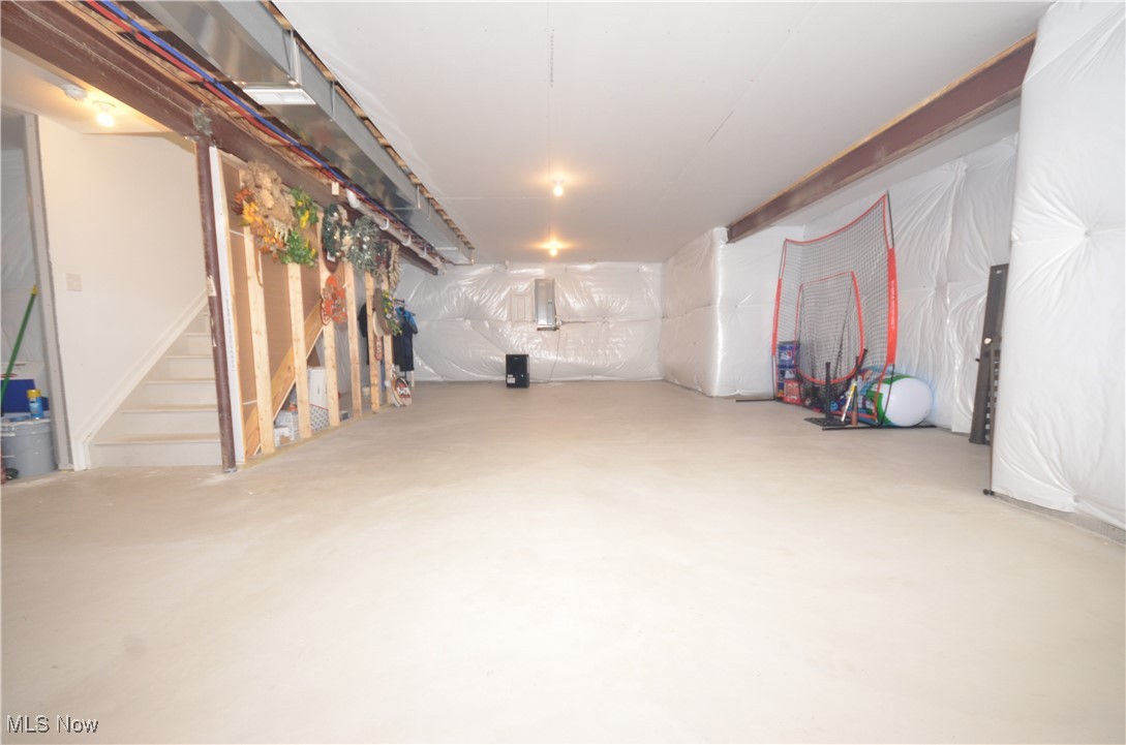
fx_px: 515
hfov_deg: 95.1
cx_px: 563
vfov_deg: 71.8
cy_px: 372
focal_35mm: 16
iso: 800
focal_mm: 11
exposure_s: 1/60
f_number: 4.2
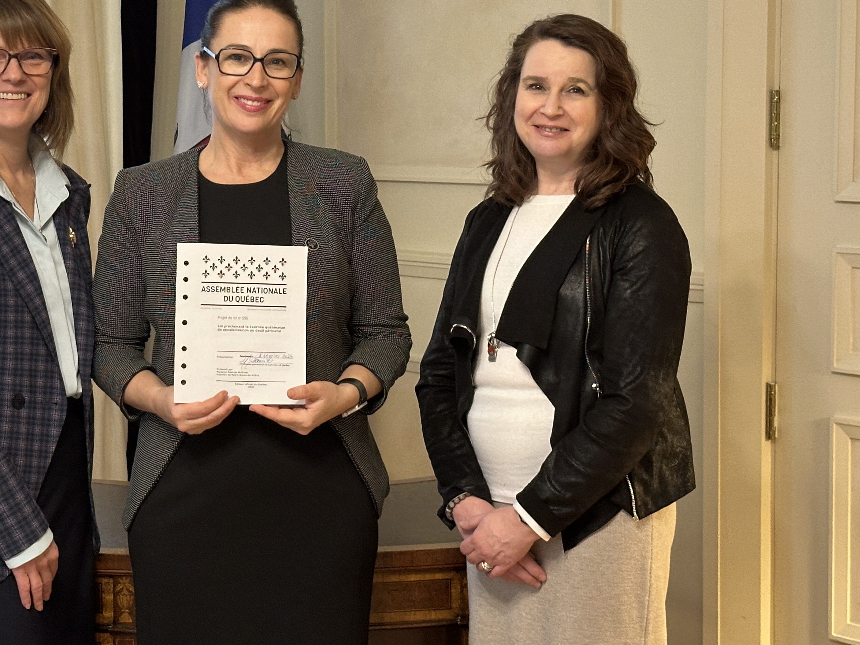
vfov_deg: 19.1
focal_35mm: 77
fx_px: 1913
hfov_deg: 25.2
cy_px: 253
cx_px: 297
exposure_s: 1/60
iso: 250
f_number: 1.78
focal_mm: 6.86
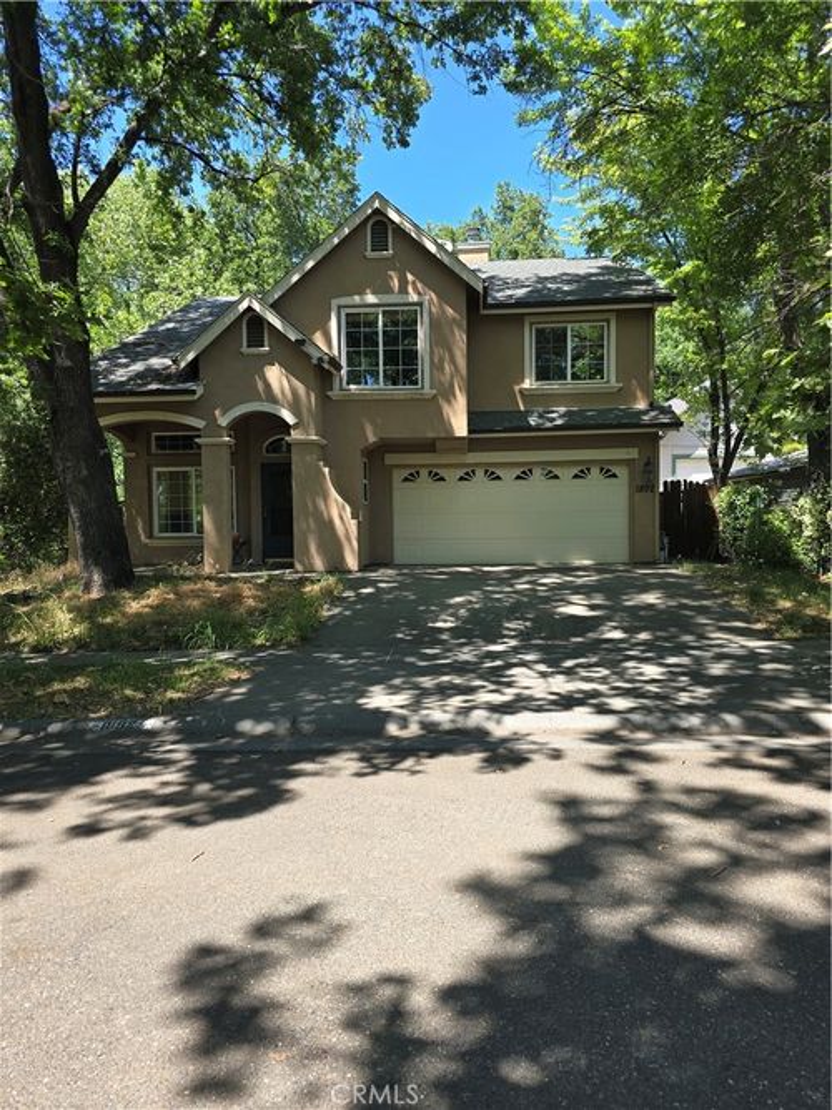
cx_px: 416
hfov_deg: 58.9
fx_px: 737
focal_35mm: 23
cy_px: 555
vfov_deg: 73.9
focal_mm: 6.3
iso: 12
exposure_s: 1/180
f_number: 1.7
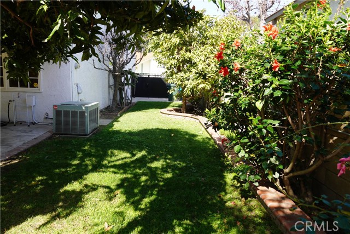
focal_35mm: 27
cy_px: 117
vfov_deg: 48.0
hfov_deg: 67.4
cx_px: 175
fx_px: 263
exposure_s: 1/100
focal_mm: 18
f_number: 6.3
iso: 100
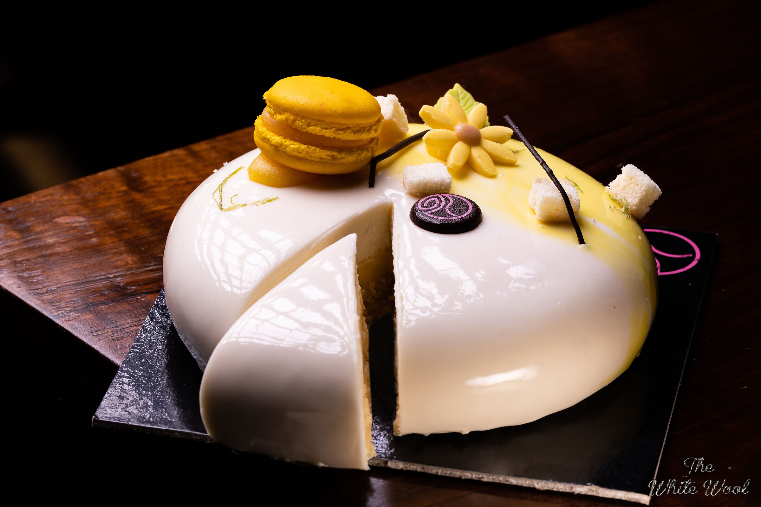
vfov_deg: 8.7
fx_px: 3329
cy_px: 254
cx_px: 380
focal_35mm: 158
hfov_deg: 13.0
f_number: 14
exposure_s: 1/160
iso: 64
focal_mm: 105
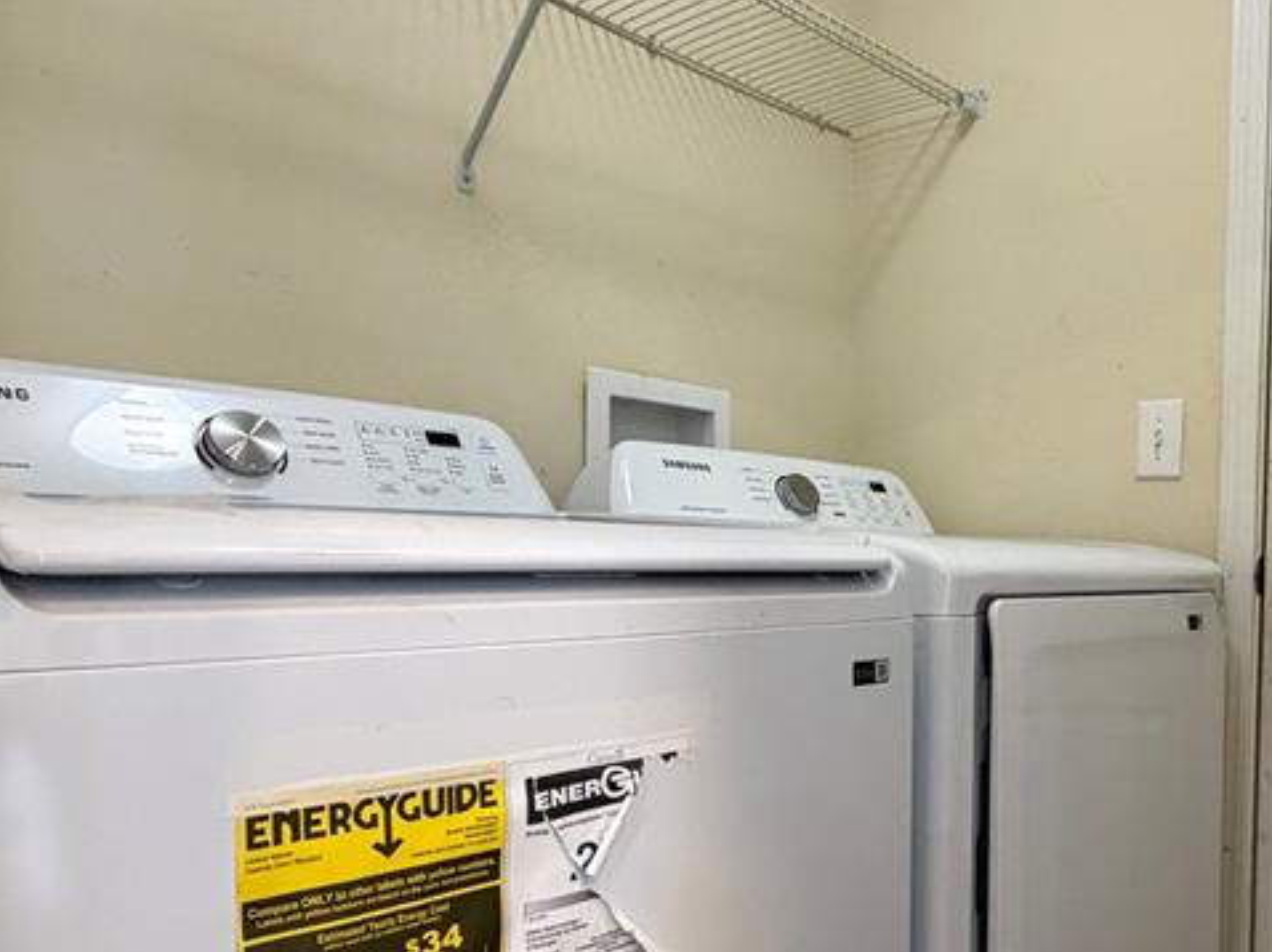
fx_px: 1102
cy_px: 590
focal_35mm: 30
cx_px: 977
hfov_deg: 56.6
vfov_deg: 46.4
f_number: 2.2
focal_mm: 2.22
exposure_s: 1/60
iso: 400
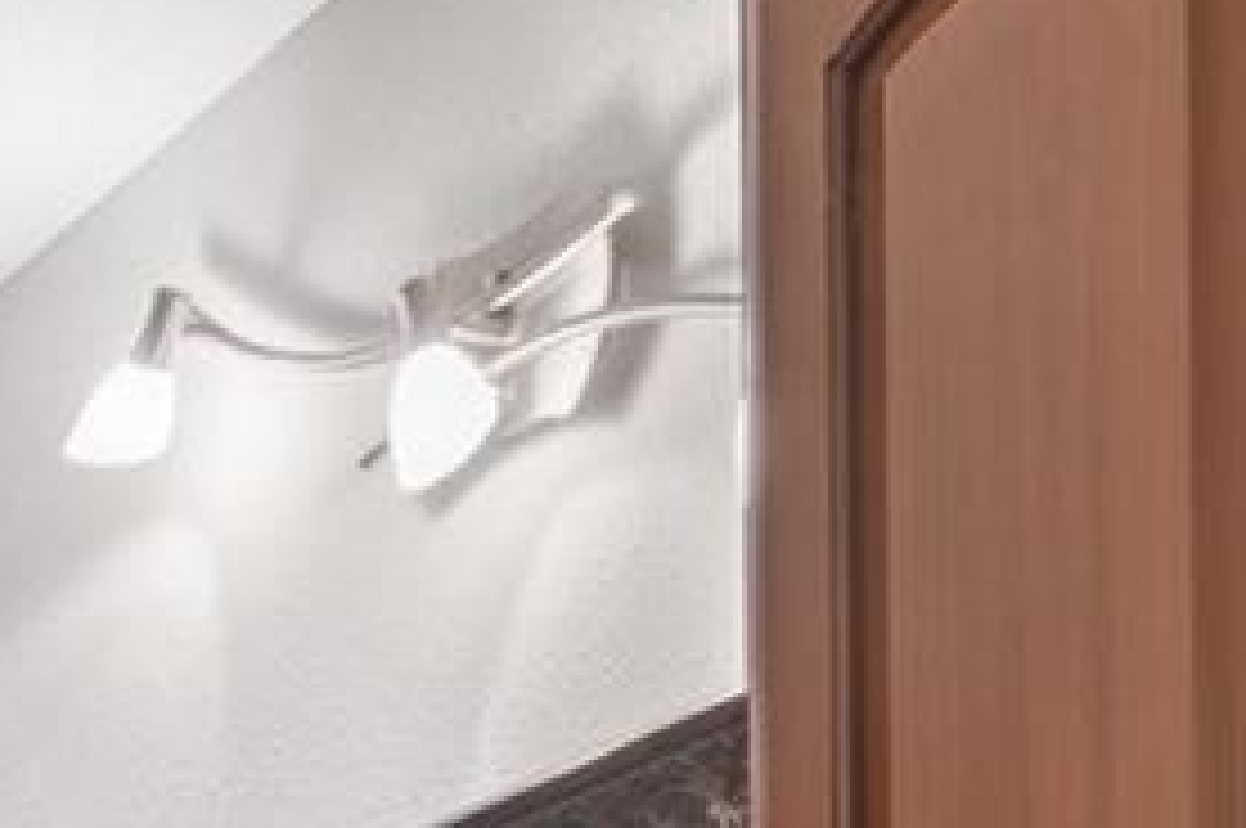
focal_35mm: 81
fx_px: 2800
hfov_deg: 22.3
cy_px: 1719
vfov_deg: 13.9
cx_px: -409
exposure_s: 1/1.67
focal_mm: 14
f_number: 8
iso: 200
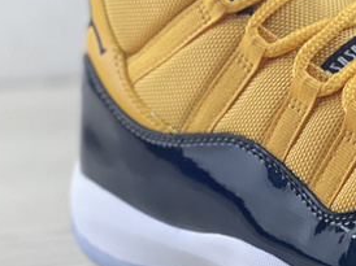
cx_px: 465
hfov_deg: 11.2
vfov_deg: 8.5
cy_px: 12
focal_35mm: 173
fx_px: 1778
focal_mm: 7.5
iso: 250
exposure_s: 1/100
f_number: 2.2
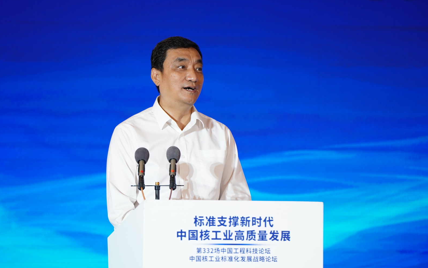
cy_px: 142
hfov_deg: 11.2
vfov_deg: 7.0
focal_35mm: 187
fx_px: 2181
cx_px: 212
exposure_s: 1/160
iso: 400
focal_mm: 180
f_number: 3.2
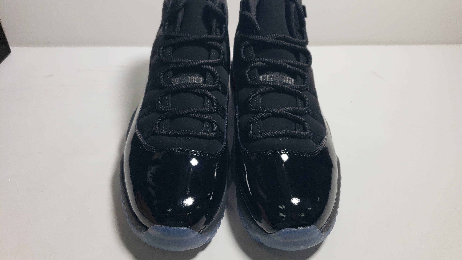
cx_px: 235
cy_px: 109
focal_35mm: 29
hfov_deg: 66.1
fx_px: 355
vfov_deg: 40.1
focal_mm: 4.3
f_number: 1.5
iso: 50
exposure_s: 1/399
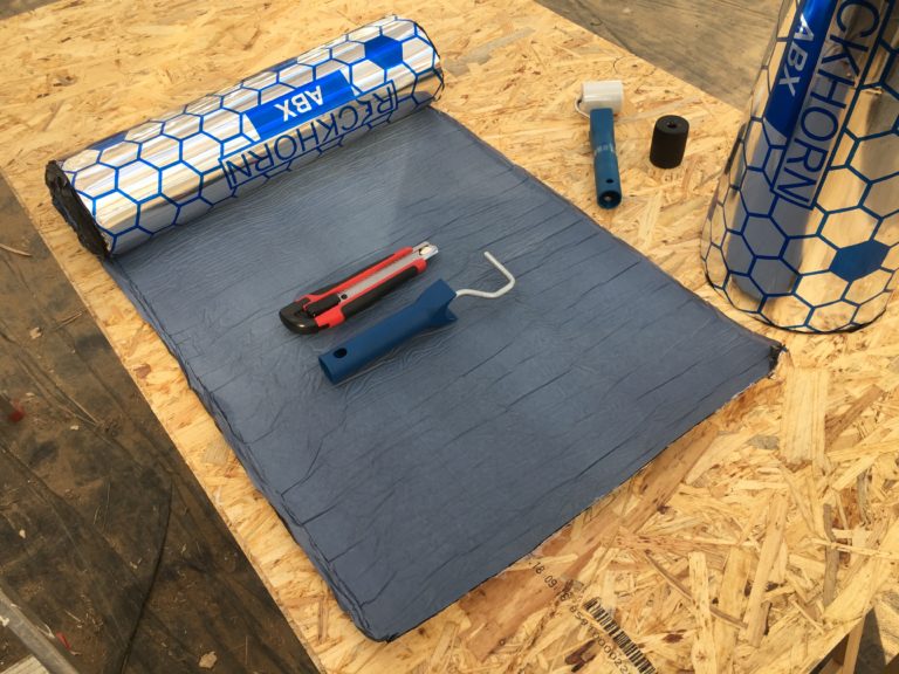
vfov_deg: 48.2
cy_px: 337
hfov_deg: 61.7
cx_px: 450
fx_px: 753
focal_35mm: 29
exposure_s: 1/209
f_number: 2.2
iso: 25
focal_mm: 4.15
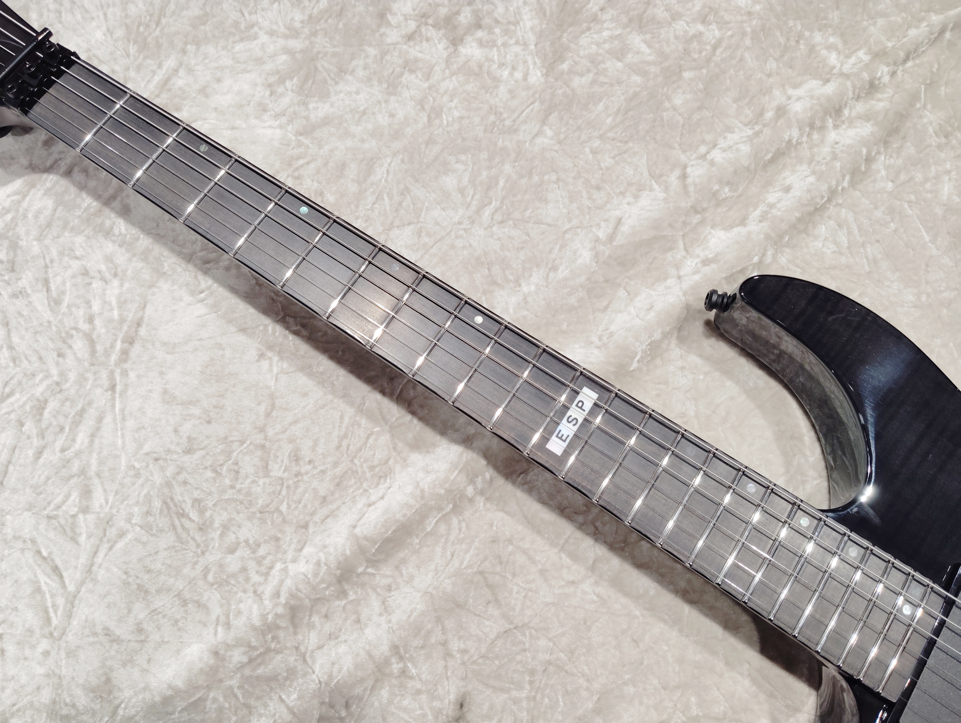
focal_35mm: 28
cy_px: 362
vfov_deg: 49.9
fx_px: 778
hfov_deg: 63.4
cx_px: 480
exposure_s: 1/50
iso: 620
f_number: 1.8
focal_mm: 4.22
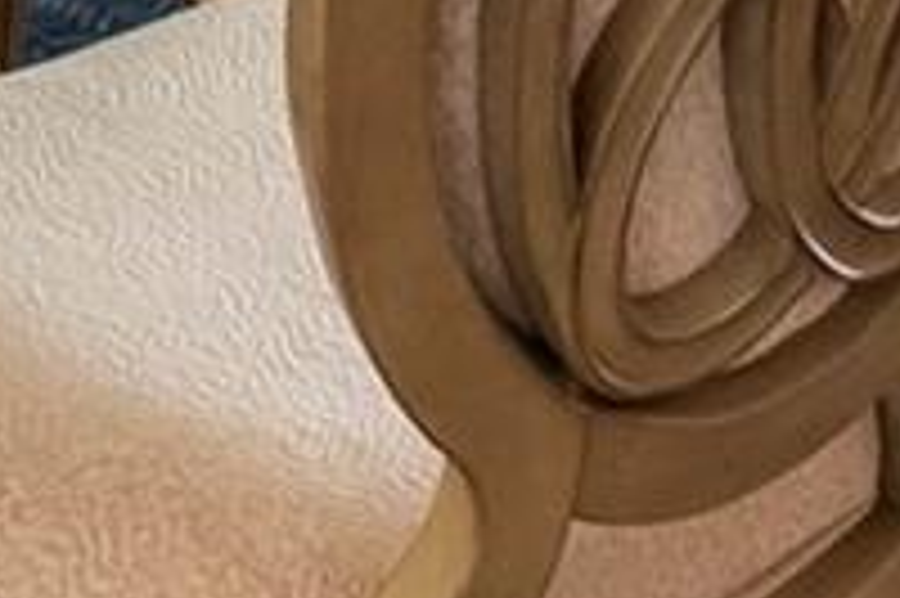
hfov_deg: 17.1
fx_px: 2997
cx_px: 544
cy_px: -1250
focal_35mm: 120
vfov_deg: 9.0
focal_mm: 10
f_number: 11
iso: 640
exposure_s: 1/2000
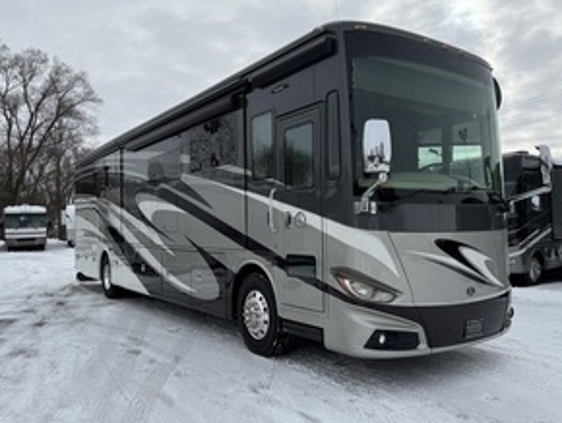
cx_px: 300
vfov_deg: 48.3
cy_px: 211
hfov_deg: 61.6
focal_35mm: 29
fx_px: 471
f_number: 1.78
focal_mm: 6.76
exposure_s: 1/5319
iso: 80
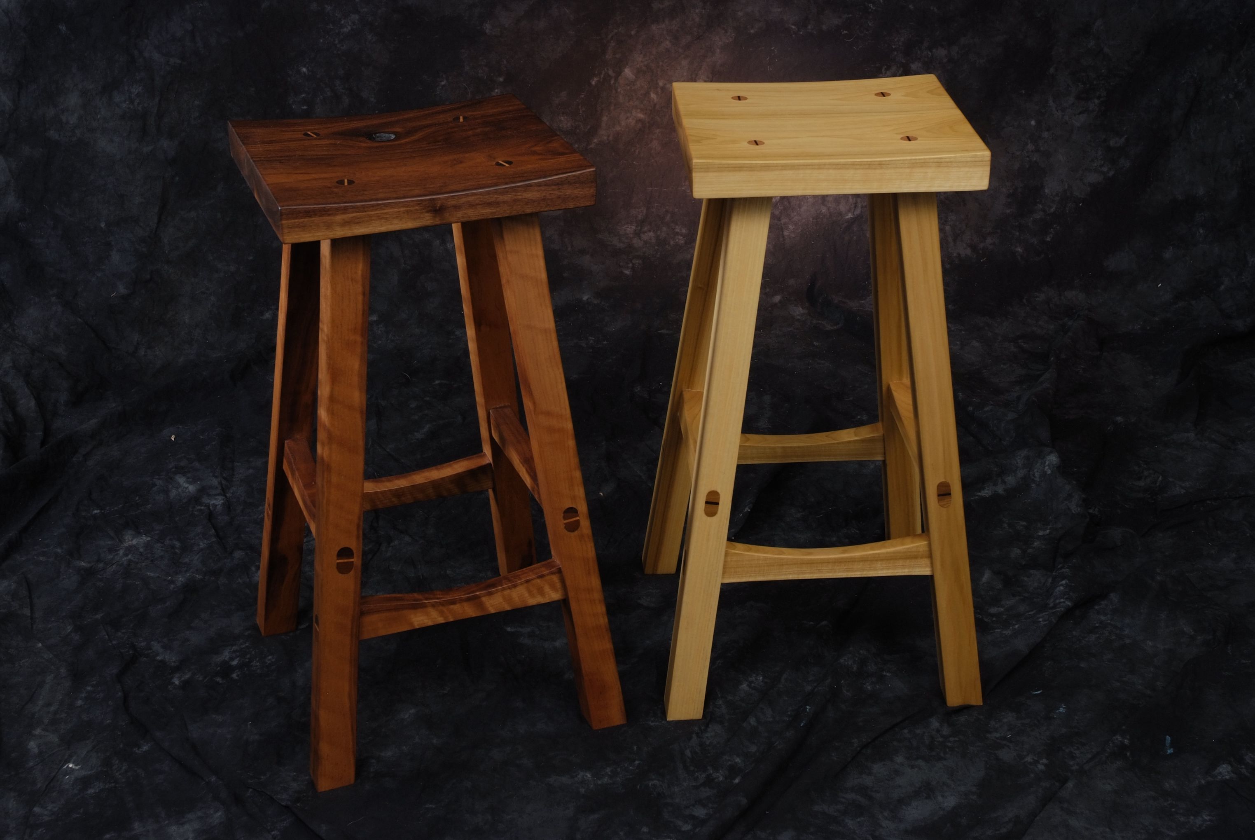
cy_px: 420
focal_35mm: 51
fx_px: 1780
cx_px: 628
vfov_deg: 26.5
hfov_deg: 38.8
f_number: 7.1
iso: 200
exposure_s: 1/160
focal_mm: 34
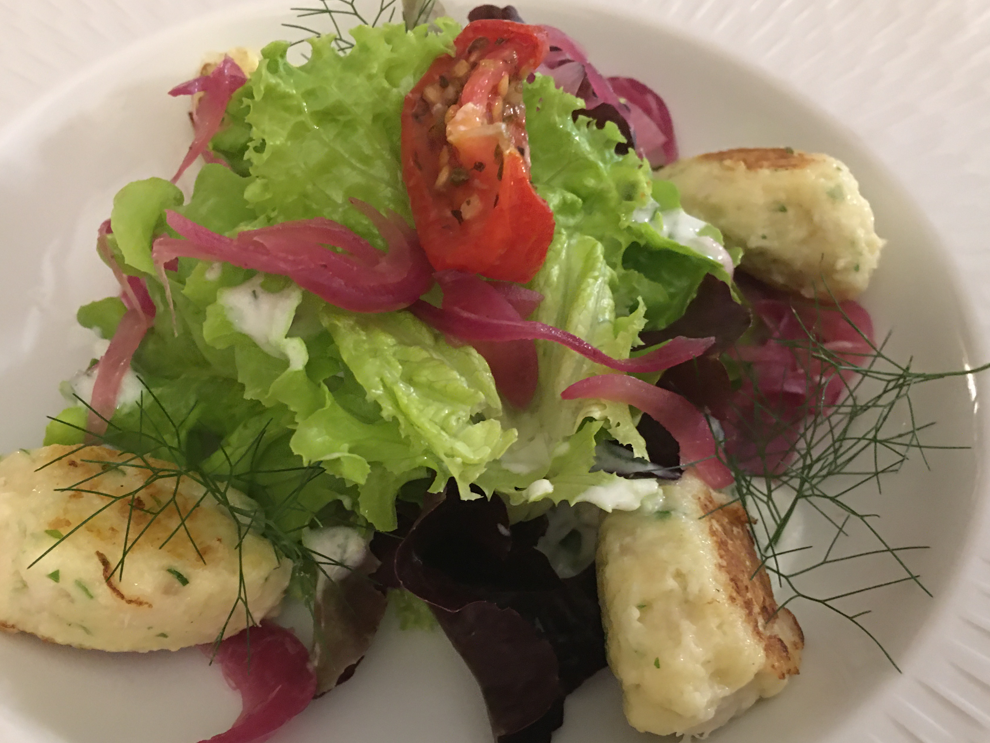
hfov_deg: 52.6
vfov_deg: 40.6
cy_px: 414
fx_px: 1001
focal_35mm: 35
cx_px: 468
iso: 100
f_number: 2.2
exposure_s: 1/4
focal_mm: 4.15
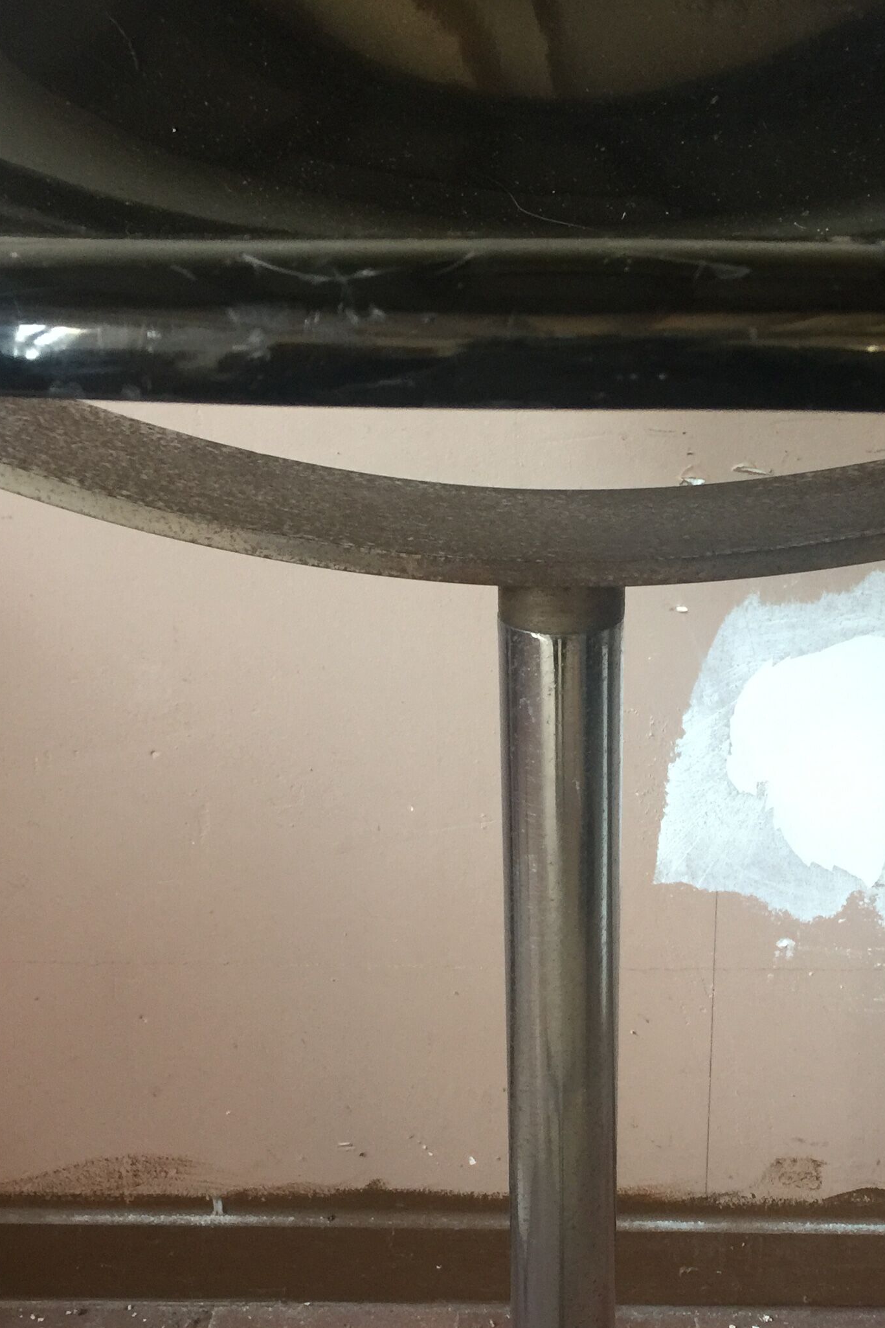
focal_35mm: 48
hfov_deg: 27.9
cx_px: 566
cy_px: 828
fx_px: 1770
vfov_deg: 40.8
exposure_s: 1/17
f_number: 2.2
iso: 100
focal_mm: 4.15
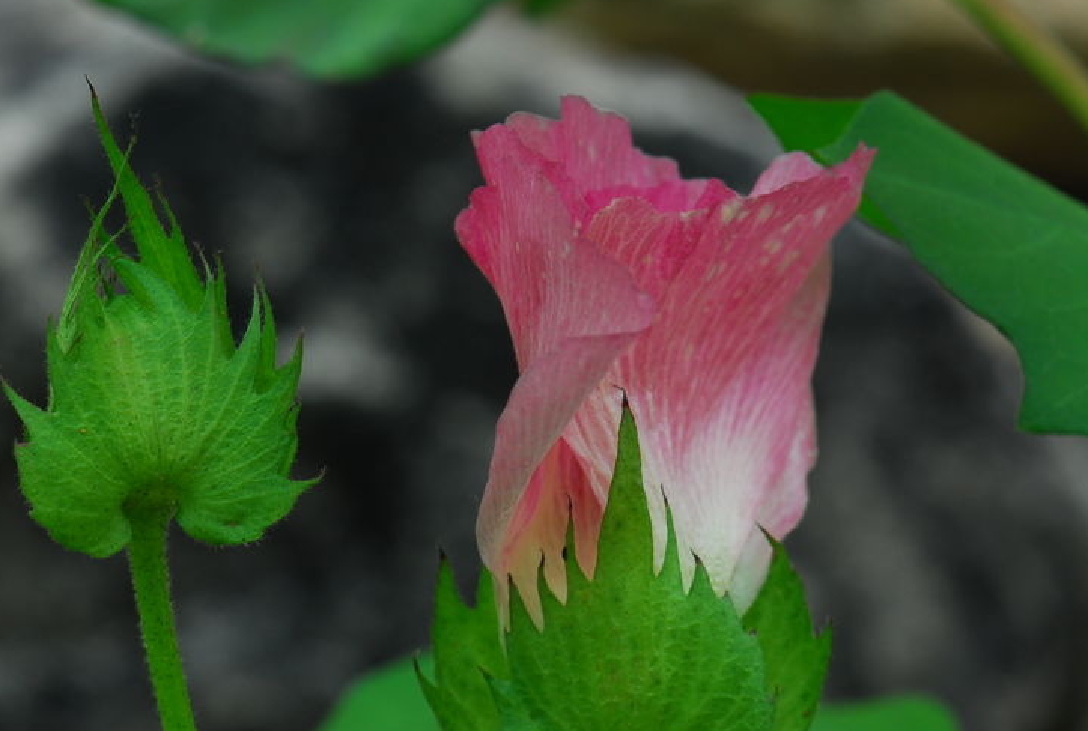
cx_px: 446
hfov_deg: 9.2
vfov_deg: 6.2
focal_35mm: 223
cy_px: 410
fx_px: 6747
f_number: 10
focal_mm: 105
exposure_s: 1/60
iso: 200
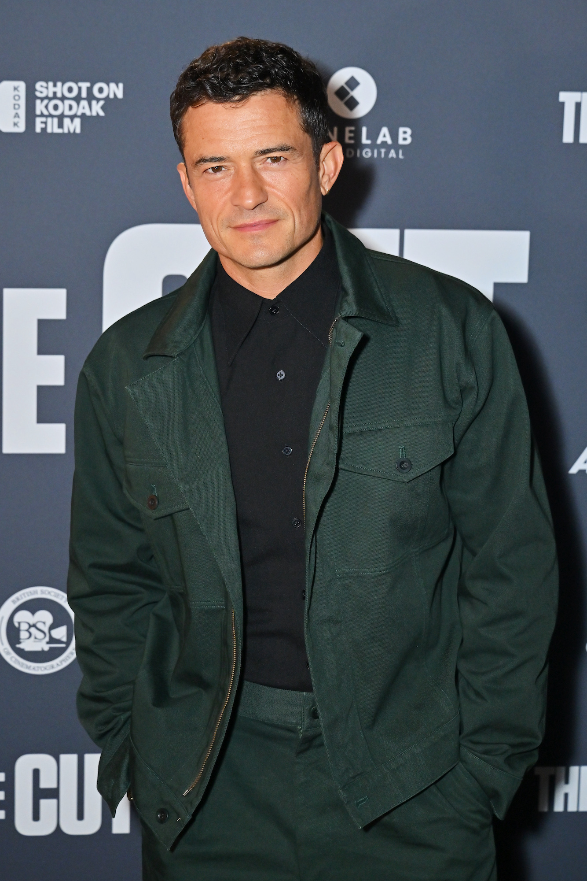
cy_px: 440
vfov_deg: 28.8
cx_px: 294
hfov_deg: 19.5
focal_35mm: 70
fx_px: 1711
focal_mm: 70
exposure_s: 1/200
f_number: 5
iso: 800
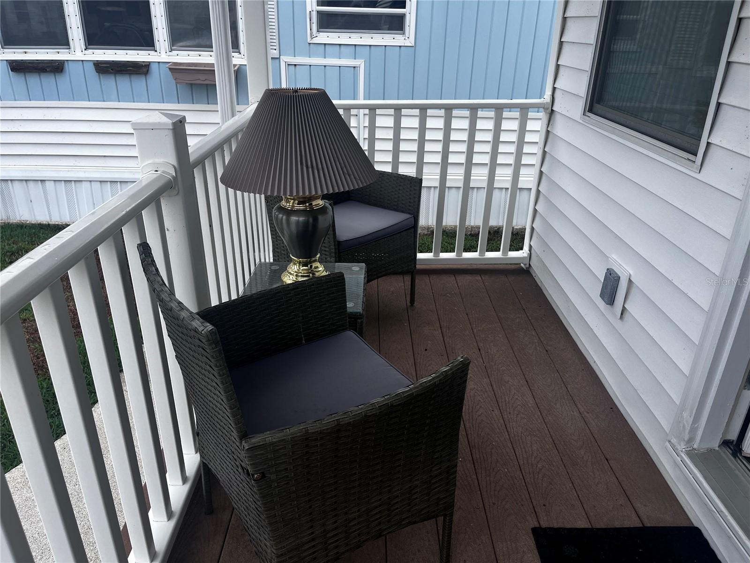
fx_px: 563
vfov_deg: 53.1
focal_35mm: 26
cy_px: 282
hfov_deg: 67.3
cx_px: 375
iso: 50
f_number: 1.6
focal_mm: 5.1
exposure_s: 1/1117
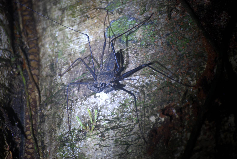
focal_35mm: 450
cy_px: 80
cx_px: 118
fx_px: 2966
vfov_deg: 3.1
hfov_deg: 4.6
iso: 400
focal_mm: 300
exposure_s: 1/30
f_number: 5.6
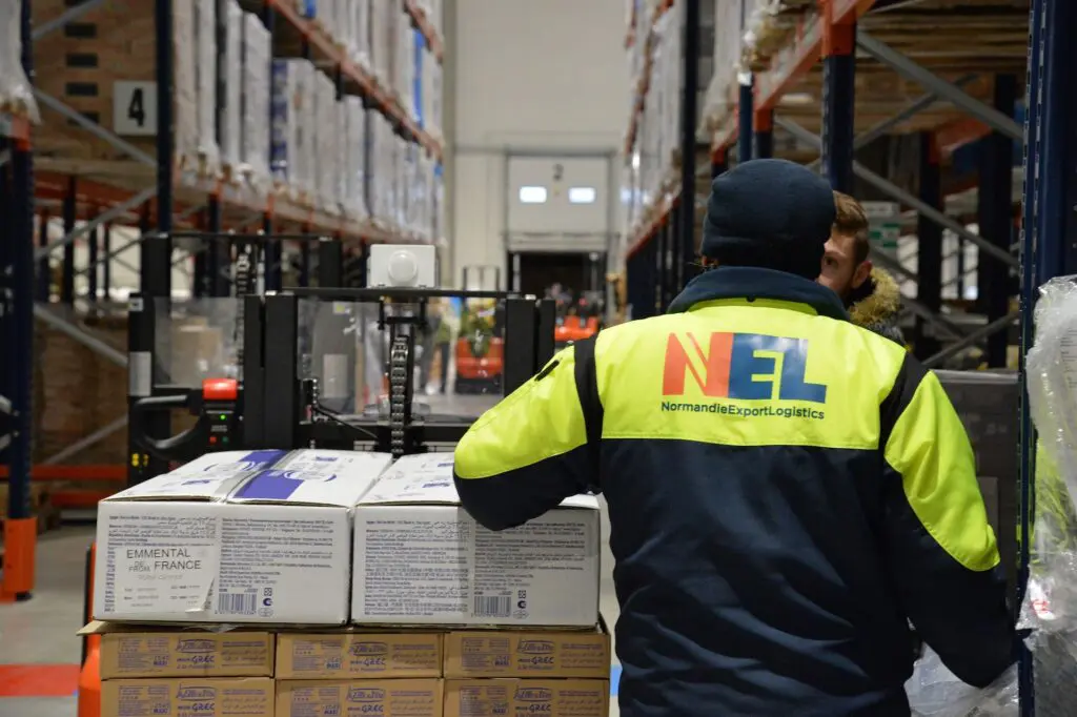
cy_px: 358
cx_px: 538
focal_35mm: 78
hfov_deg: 26.0
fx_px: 2333
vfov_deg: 17.5
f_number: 7.1
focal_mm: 78
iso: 6400
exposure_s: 1/60
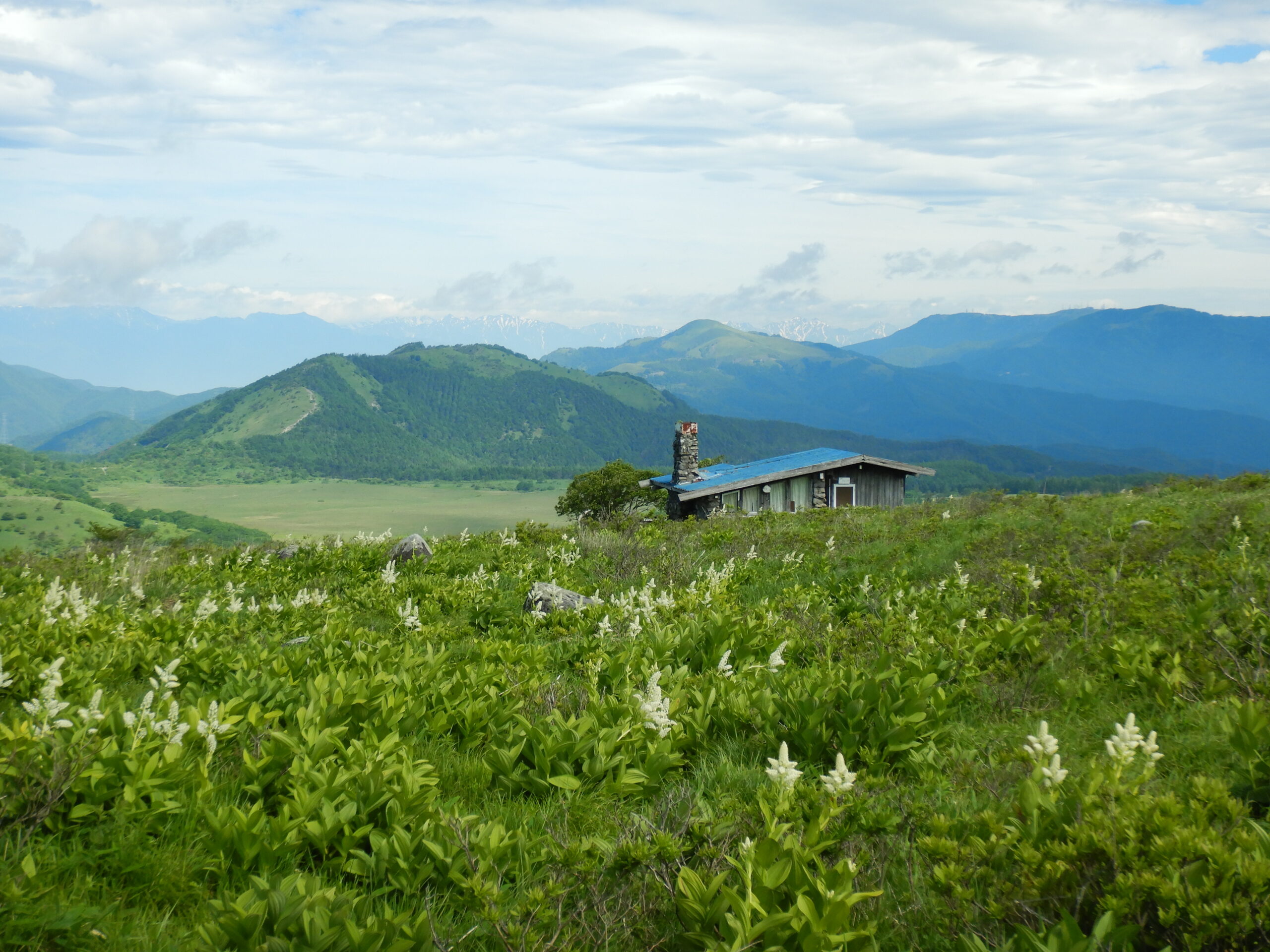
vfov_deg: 24.0
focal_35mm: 61
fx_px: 2238
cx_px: 635
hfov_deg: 31.7
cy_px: 476
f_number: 4.4
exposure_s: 1/800
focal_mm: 11
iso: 125
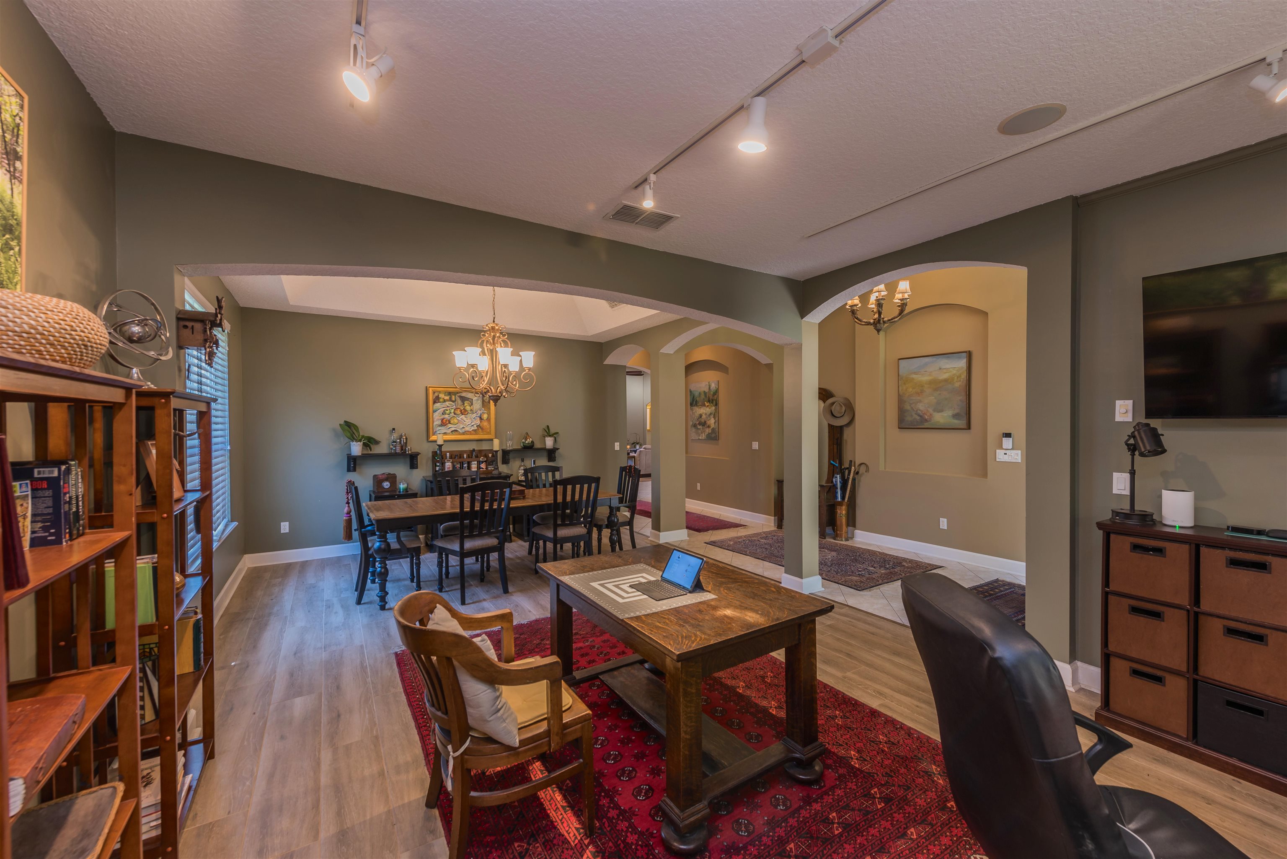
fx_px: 501
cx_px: 644
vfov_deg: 81.2
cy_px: 430
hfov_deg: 104.2
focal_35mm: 14
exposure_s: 1/1.25
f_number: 8
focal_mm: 14
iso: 100
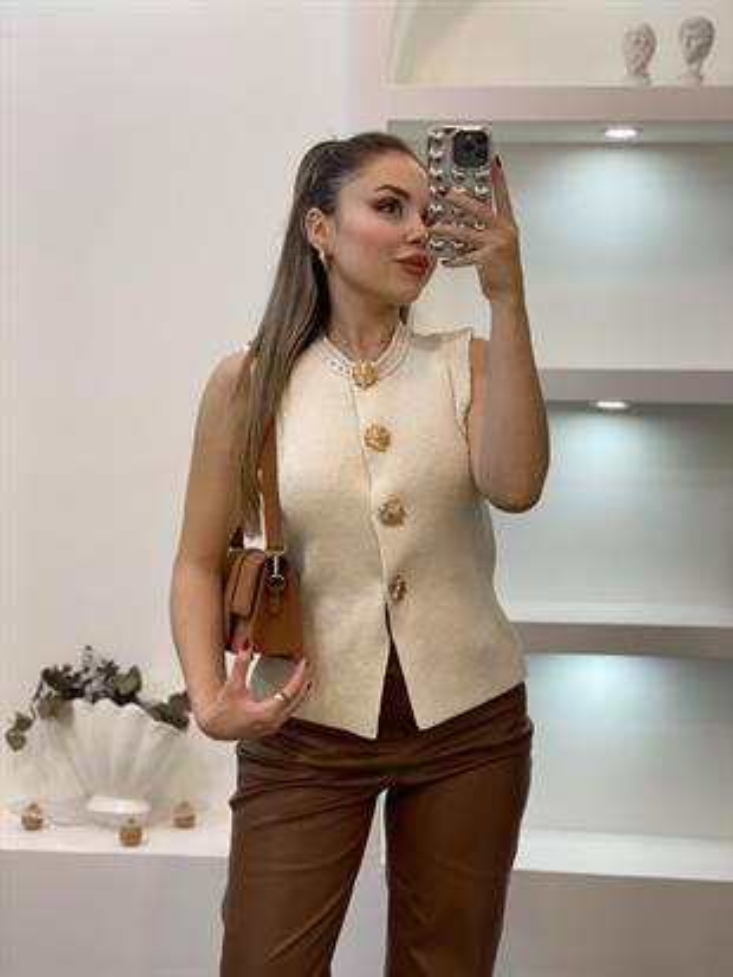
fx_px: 1467
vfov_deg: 36.8
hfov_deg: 28.0
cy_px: 488
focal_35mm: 52
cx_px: 366
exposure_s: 1/100
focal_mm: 6
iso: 80
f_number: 2
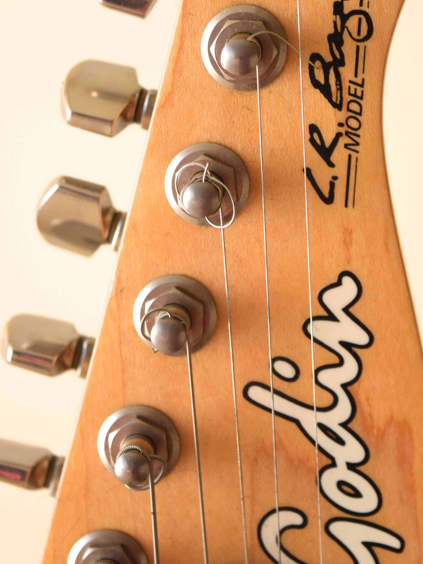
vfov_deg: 18.2
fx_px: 1760
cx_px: 257
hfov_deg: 13.7
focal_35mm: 108
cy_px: 233
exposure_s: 1/60
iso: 100
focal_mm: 48
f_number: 5.3
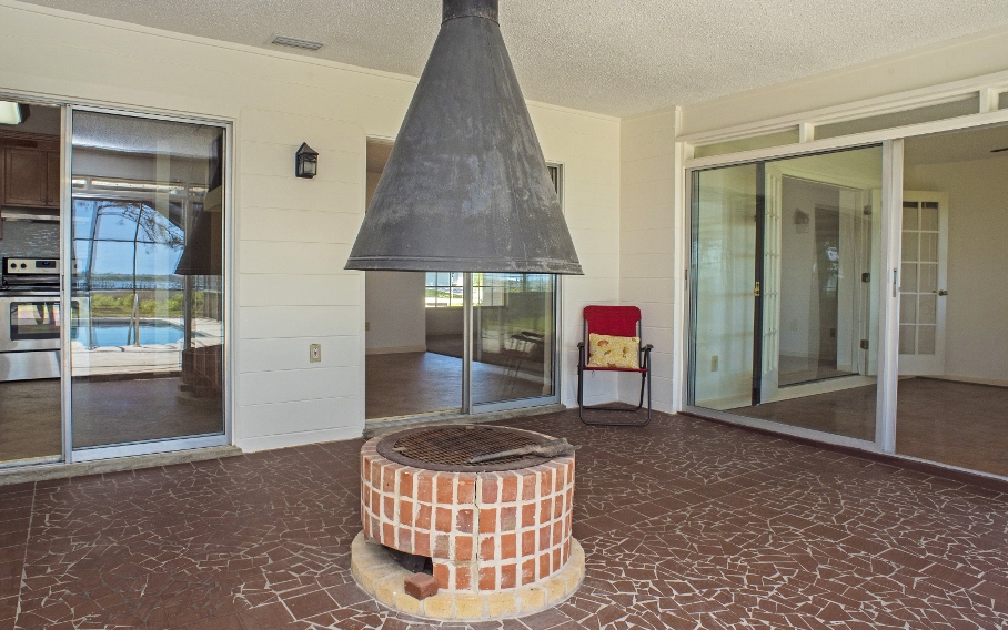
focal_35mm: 23
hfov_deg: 76.9
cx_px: 451
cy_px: 291
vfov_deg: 53.0
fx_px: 632
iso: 320
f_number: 11
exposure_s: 1/200
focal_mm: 20
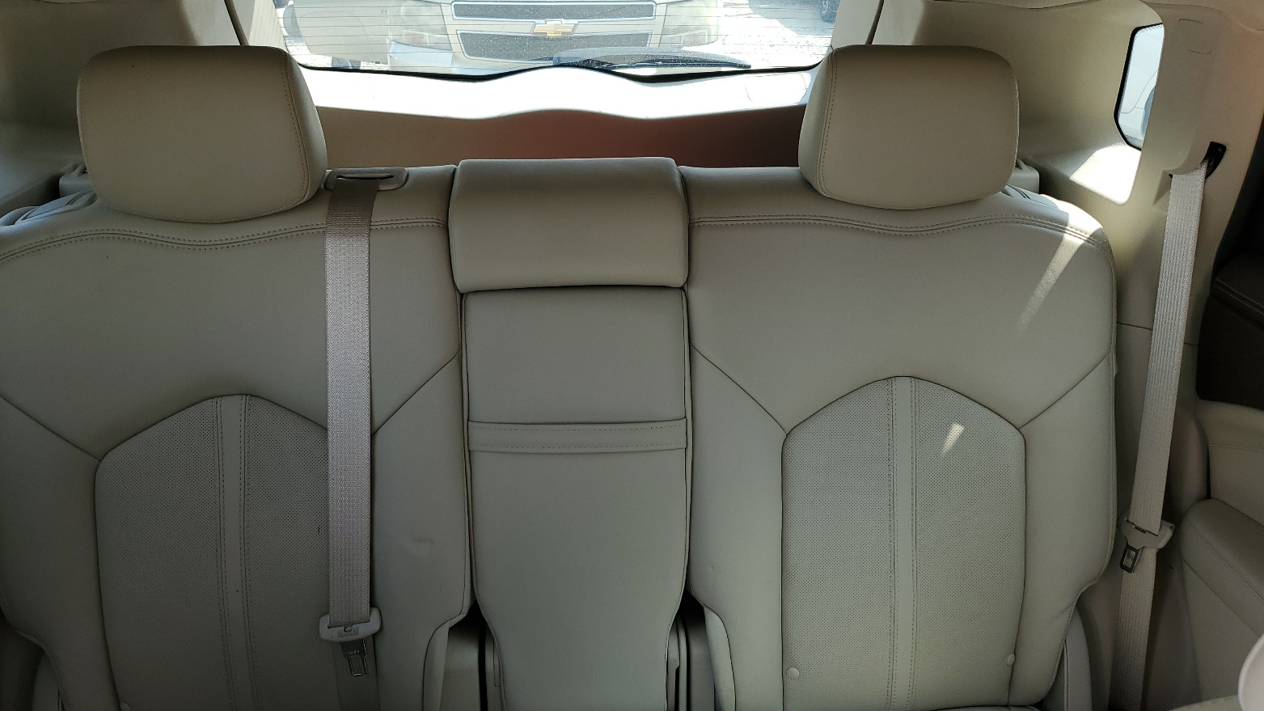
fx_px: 972
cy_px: 425
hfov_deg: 66.1
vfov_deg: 40.0
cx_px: 636
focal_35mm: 29
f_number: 1.5
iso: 50
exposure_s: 1/137
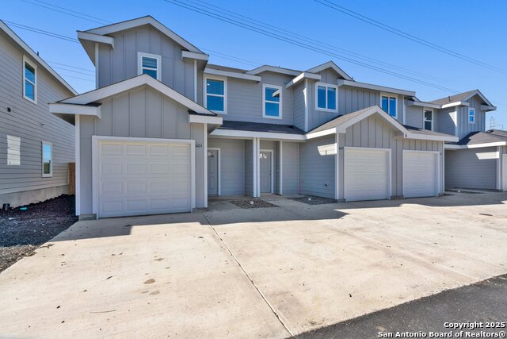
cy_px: 170
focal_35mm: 16
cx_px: 254
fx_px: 225
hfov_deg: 96.7
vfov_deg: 73.8
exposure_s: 1/250
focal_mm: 16
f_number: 9
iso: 100
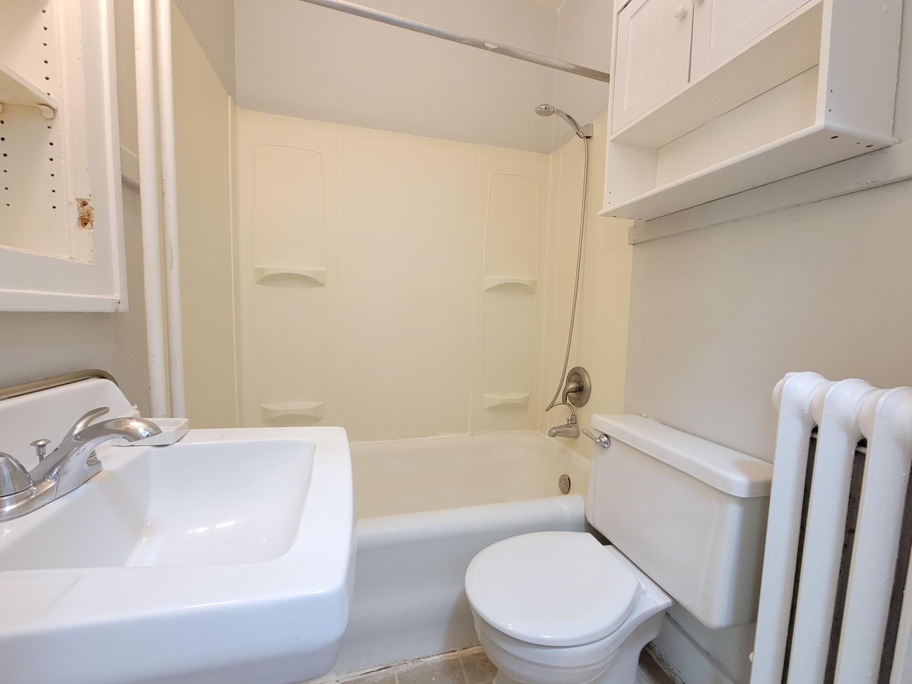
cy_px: 342
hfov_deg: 106.2
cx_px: 456
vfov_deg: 89.9
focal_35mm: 13
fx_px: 343
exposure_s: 1/30
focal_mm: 2.2
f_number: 2.2
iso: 400
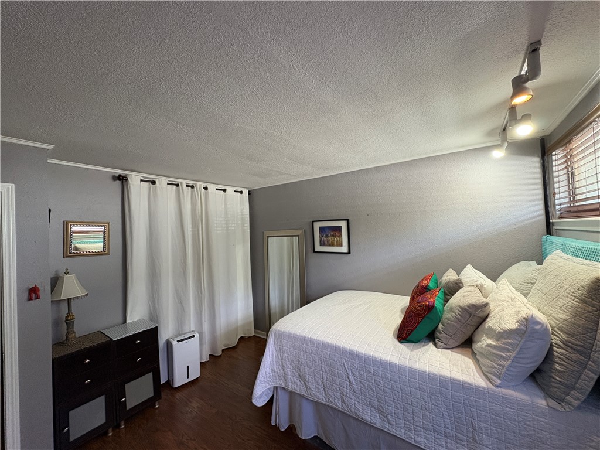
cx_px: 300
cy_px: 225
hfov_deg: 102.1
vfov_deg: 85.7
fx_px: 243
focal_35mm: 14
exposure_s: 1/60
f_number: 2.2
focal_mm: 2.22
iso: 320
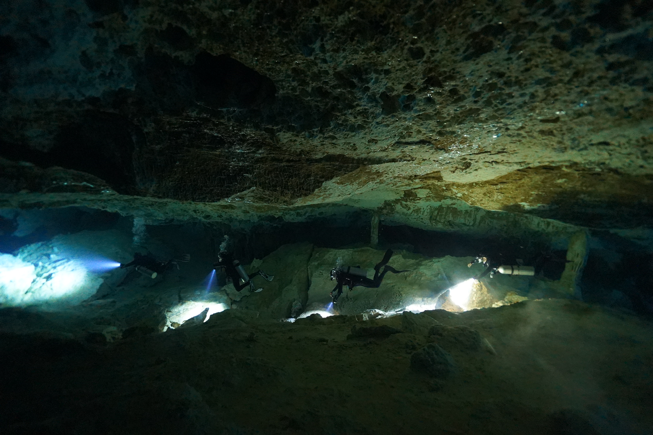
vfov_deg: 73.7
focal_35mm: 16
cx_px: 326
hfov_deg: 96.7
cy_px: 218
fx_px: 290
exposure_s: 1/60
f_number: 1.8
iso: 6400
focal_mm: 11
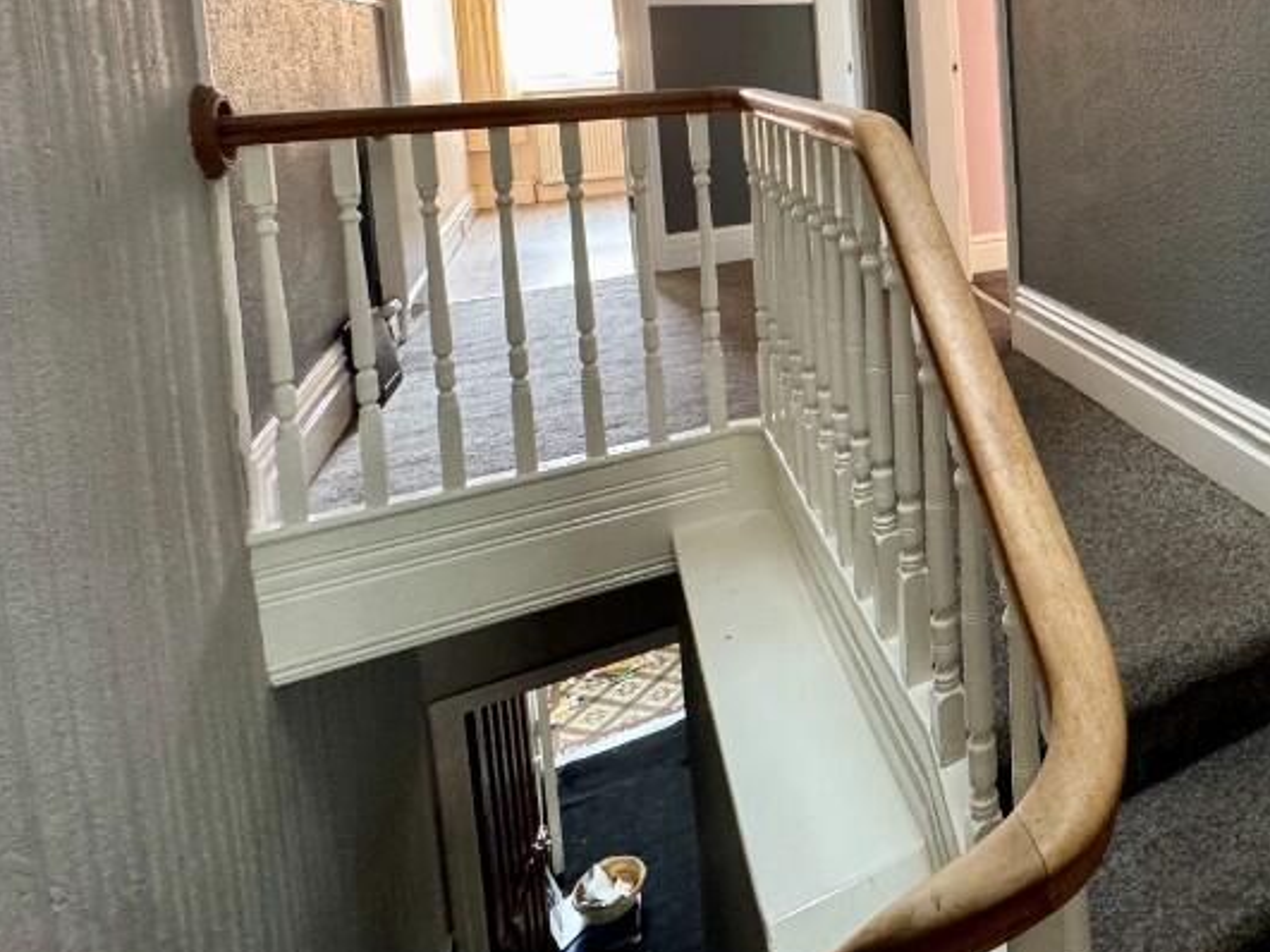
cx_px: 1198
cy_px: 108
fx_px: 990
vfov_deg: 46.6
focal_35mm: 27
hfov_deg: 54.6
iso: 500
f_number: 2.2
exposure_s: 1/60
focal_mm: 2.22
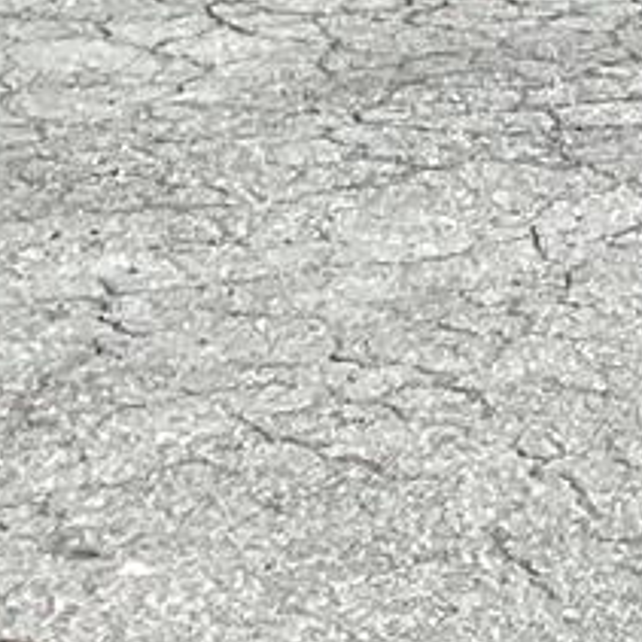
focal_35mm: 249
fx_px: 5225
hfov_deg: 6.2
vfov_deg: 6.2
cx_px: 2197
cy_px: -1637
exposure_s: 1/2058
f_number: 1.8
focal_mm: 3
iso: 16
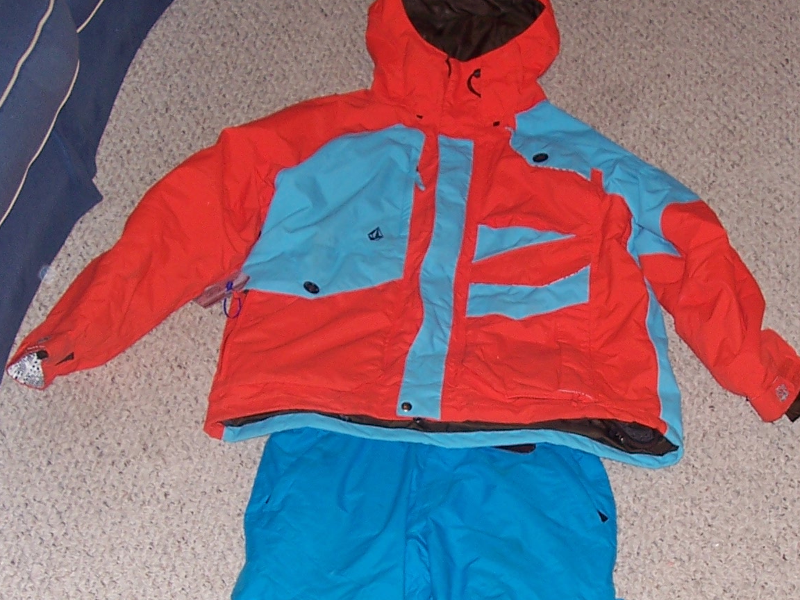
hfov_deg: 27.7
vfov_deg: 20.8
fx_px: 1618
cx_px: 463
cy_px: 462
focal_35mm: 70
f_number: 2.8
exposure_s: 1/60
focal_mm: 6
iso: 80
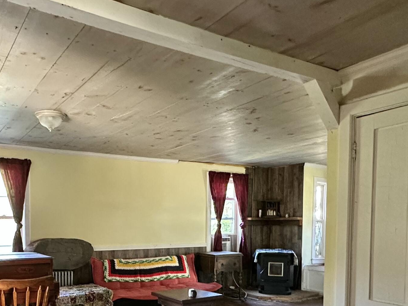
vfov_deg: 43.7
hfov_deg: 56.3
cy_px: 237
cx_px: 117
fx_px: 365
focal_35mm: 31
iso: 1000
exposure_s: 1/60
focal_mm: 2.22
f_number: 2.2
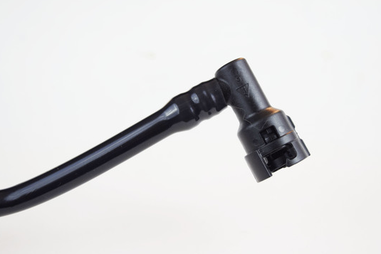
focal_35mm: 56
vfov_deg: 24.4
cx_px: 184
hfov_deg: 35.9
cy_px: 124
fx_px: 589
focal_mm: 31
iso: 640
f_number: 4.2
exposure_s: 1/60
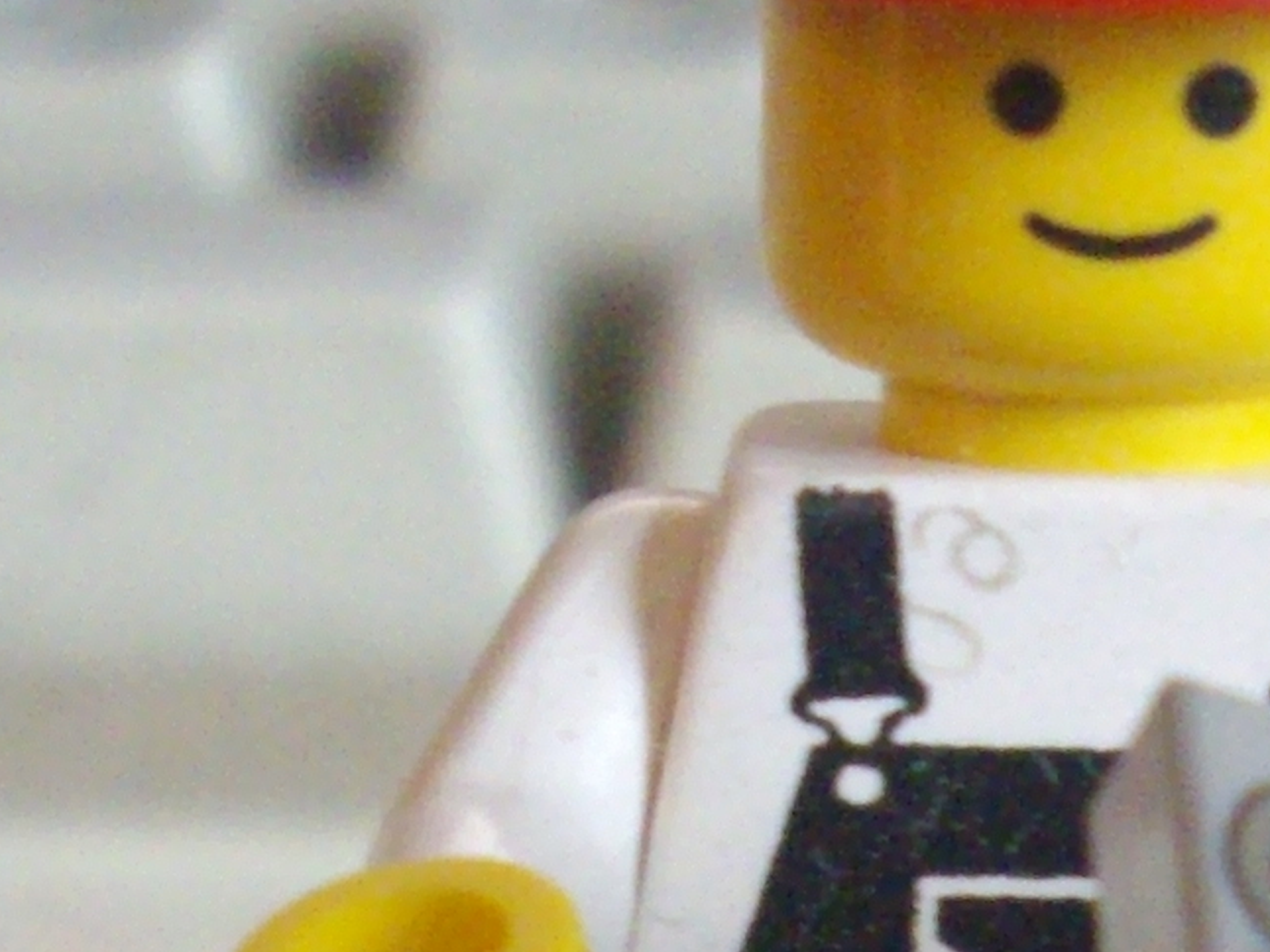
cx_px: 1264
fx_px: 6858
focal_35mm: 187
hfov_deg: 10.5
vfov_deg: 7.8
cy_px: 1322
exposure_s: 1/5
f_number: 2.8
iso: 400
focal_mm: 6.2
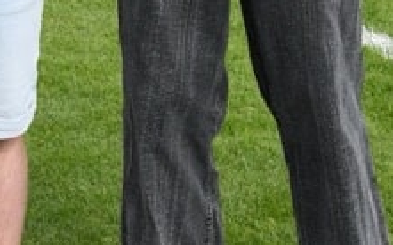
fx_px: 2152
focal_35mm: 201
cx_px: -238
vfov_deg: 6.2
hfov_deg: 10.0
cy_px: -351
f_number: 10
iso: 1250
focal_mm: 34
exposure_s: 1/1000
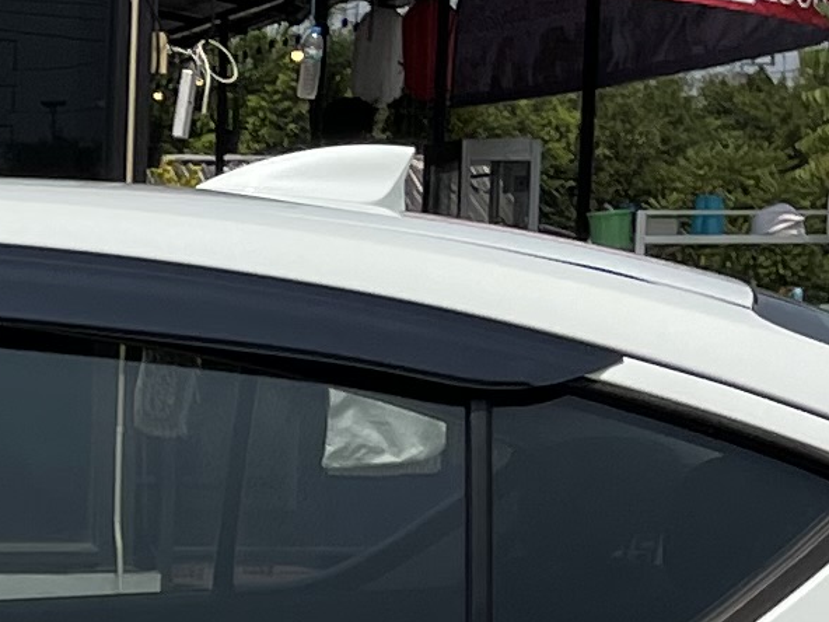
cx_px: -469
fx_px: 4239
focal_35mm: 177
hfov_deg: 10.7
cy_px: 1128
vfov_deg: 8.1
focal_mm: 5.1
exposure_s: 1/9174
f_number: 1.6
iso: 32
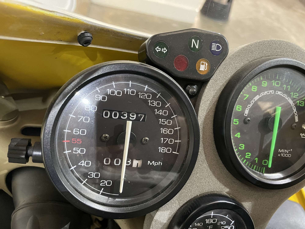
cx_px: 152
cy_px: 114
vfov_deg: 53.1
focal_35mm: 26
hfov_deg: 67.3
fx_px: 229
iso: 500
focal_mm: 4.2
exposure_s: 1/25
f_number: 1.6
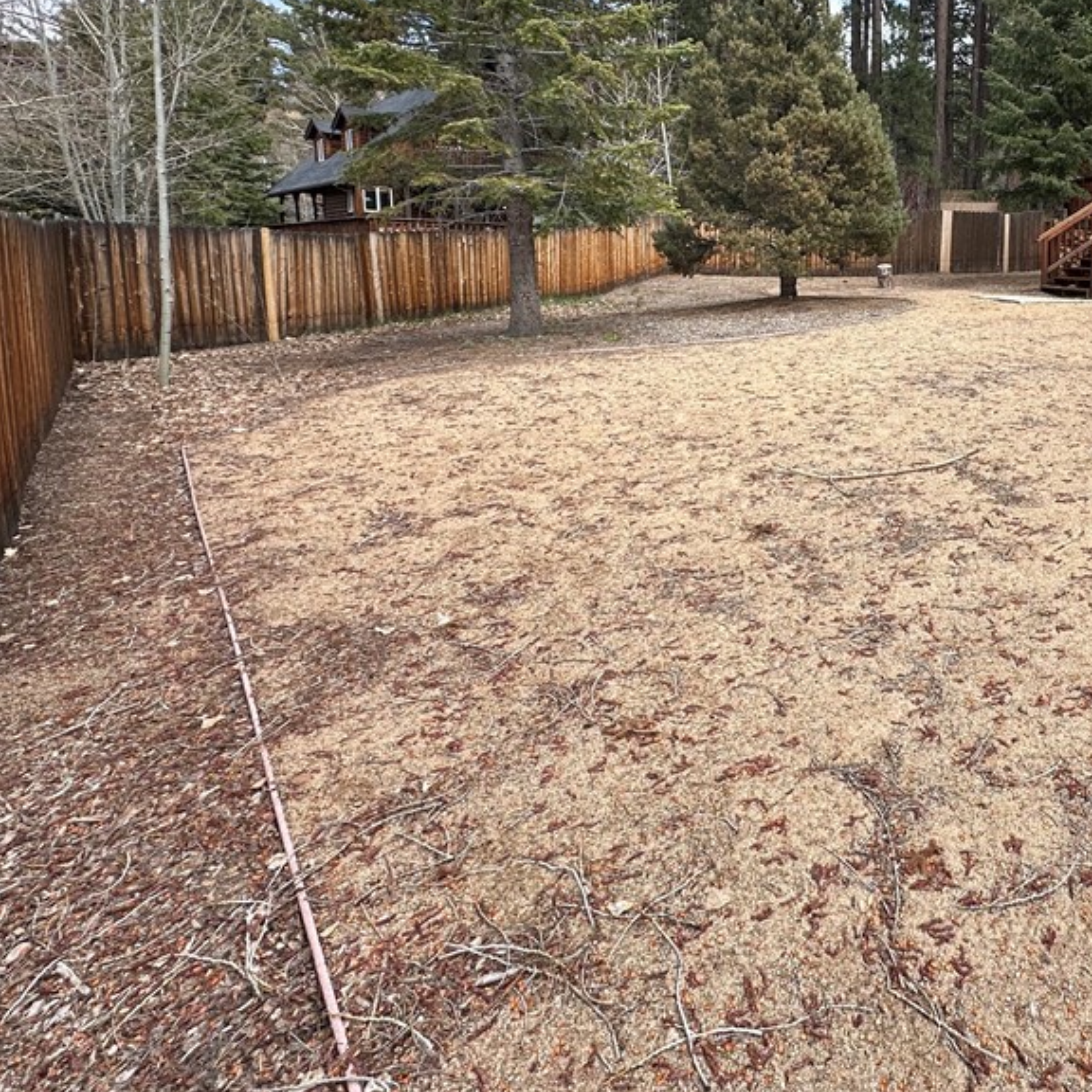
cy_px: 372
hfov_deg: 63.8
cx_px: 868
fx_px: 785
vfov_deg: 67.9
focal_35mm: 22
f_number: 2.2
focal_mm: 2.22
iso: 40
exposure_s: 1/739
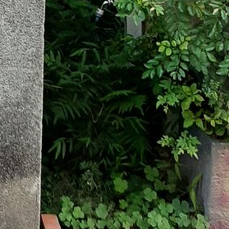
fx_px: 741
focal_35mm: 99
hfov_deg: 16.2
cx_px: -105
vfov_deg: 15.0
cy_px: -197
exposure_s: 1/50
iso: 125
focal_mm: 3.93
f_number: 1.7
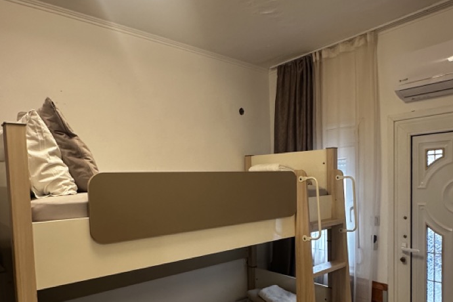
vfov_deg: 47.2
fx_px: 340
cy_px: 201
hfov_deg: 67.2
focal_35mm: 27
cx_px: 248
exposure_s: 1/50
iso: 200
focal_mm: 2.22
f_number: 2.2
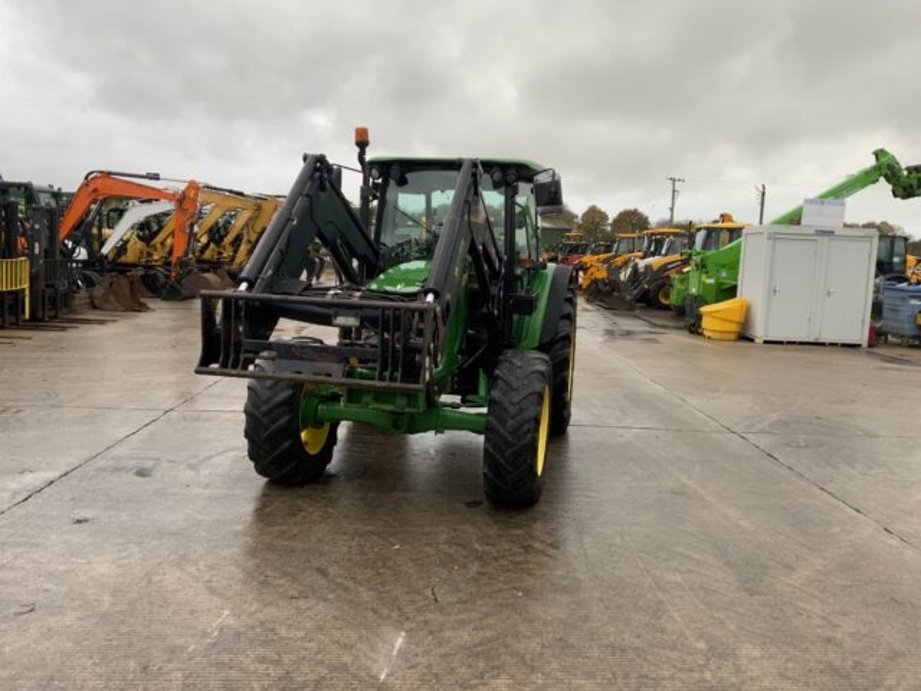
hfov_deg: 61.7
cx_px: 460
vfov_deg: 48.2
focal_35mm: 29
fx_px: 772
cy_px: 346
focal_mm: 3
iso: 50
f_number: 1.8
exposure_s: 1/122
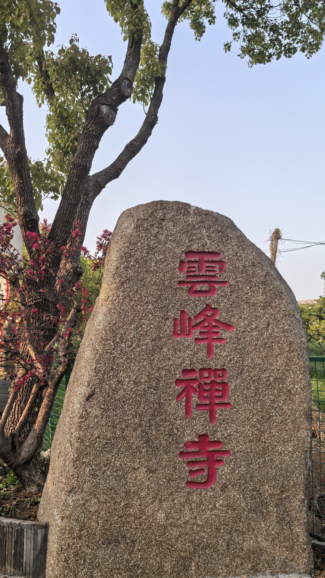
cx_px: 143
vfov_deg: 58.0
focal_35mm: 34
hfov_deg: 34.6
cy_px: 290
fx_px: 521
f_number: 2
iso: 50
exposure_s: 1/909
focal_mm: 5.75
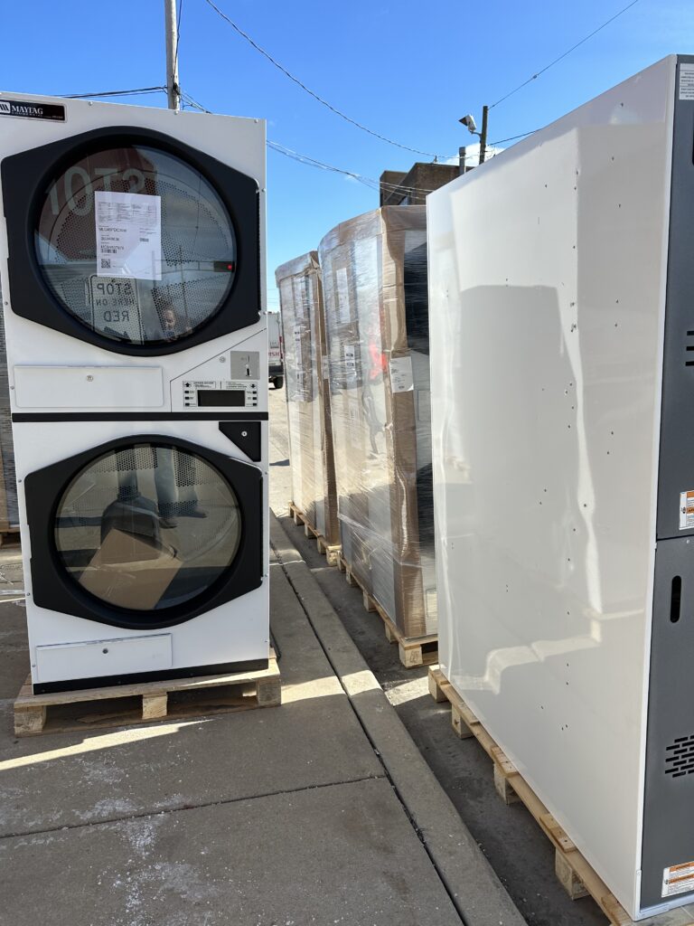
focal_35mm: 24
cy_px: 463
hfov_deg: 56.8
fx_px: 642
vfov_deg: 71.6
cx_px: 347
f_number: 1.78
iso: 80
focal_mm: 6.86
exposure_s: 1/3472
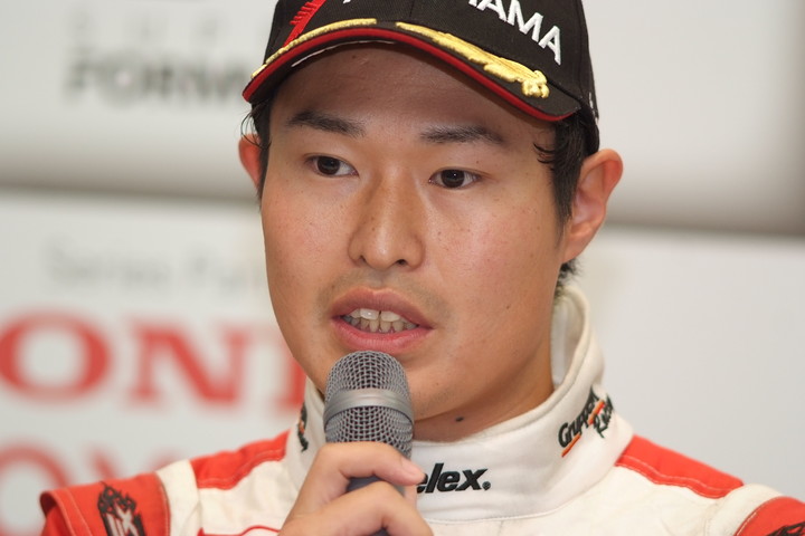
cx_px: 402
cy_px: 268
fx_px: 6037
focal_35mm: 270
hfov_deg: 7.6
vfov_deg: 5.1
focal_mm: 180
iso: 800
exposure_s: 1/125
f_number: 2.8
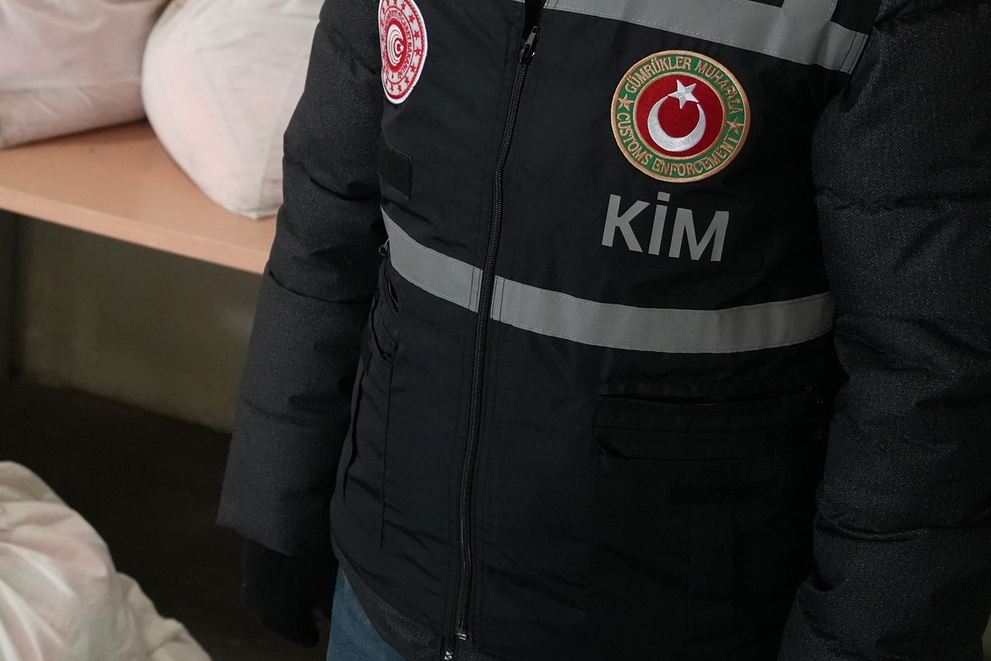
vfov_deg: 18.7
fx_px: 1954
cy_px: 9
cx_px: 108
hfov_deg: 27.5
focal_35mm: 71
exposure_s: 1/160
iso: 5000
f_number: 4
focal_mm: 33
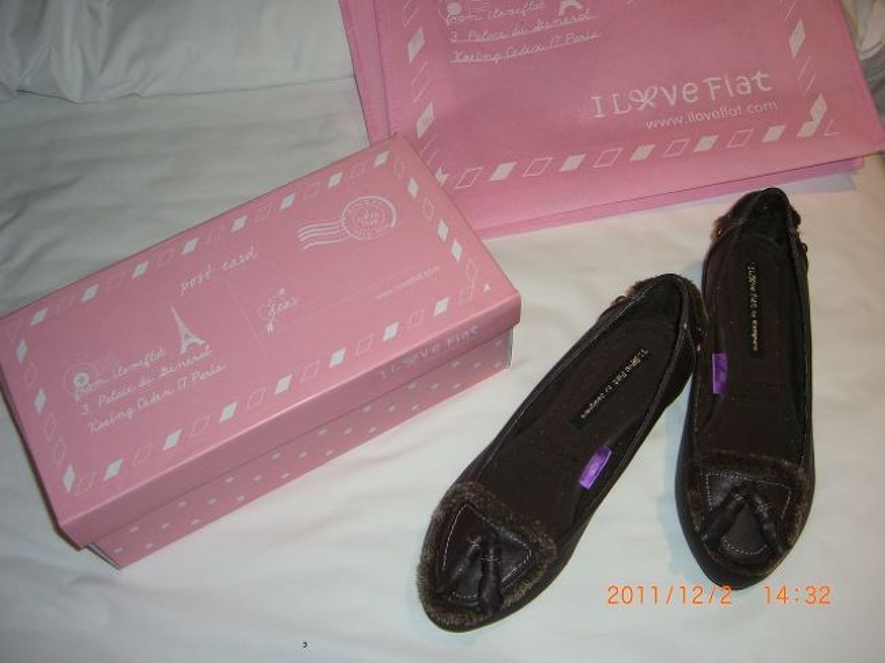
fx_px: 971
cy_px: 332
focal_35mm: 38
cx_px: 442
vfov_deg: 37.7
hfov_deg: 49.0
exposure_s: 1/60
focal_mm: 7.9
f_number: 2.8
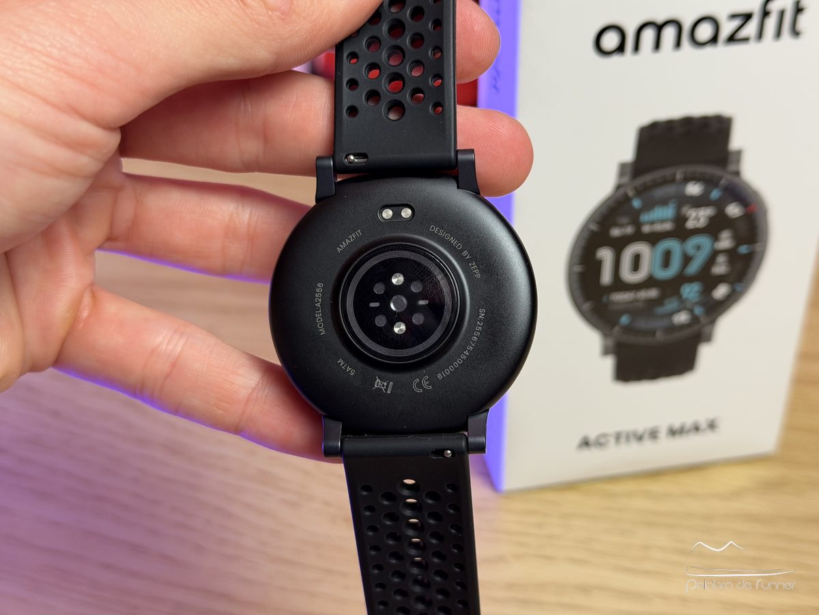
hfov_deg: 39.7
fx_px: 1136
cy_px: 308
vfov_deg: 30.3
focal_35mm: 48
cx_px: 410
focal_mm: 6.76
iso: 125
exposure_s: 1/50
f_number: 1.78
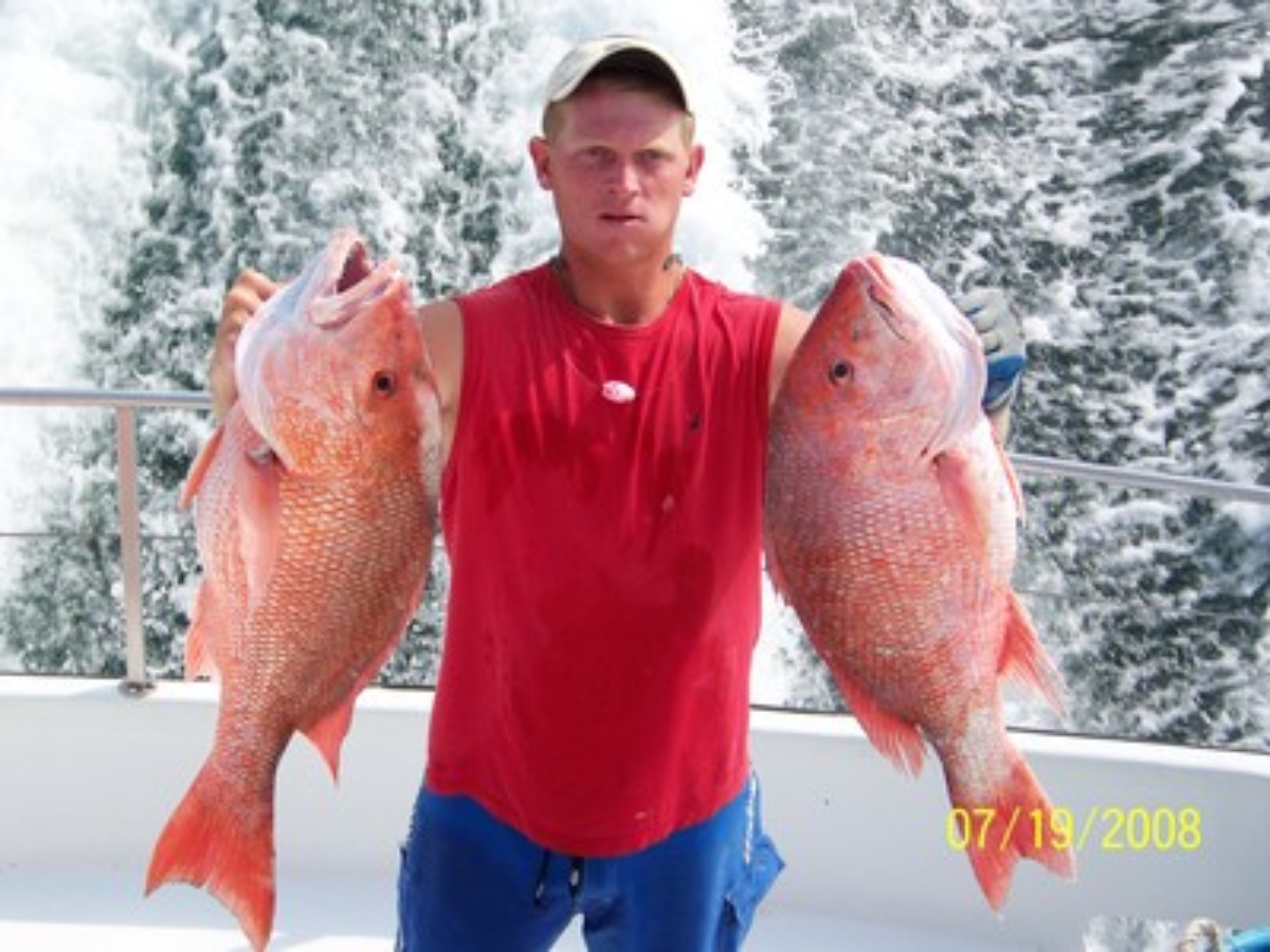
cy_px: 476
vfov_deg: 15.4
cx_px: 635
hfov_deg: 20.4
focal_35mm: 96
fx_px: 3522
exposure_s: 1/640
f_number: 3.2
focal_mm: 16.2
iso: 64
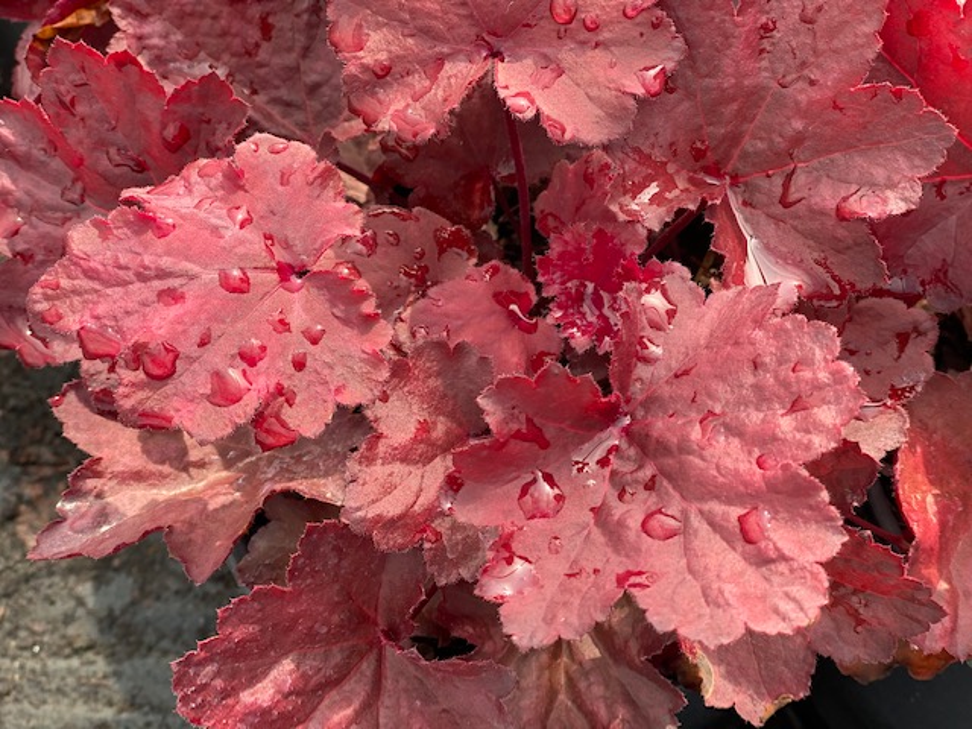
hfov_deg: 36.8
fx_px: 1460
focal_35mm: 52
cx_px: 486
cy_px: 364
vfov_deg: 28.0
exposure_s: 1/138
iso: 20
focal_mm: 6
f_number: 2
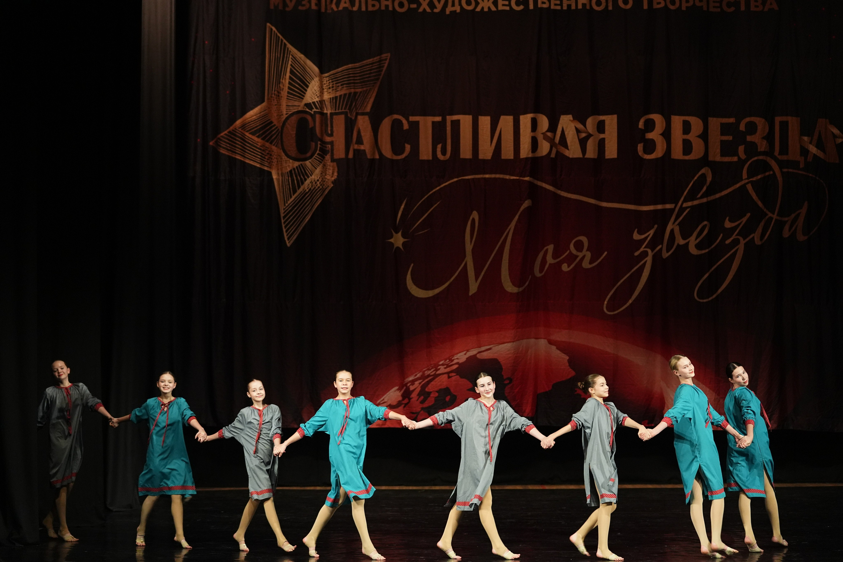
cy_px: 281
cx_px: 422
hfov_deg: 19.6
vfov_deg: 13.2
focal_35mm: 104
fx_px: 2435
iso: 4000
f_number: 2.8
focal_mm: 104
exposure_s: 1/400
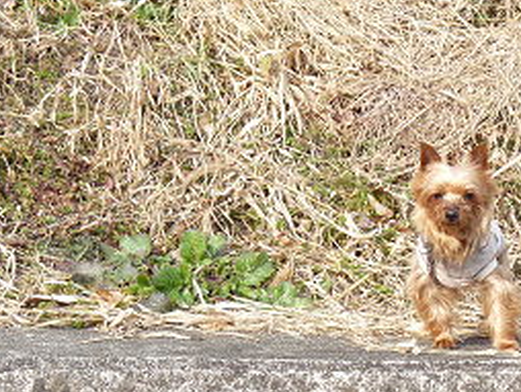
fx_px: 2953
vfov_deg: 7.6
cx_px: 386
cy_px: 263
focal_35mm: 196
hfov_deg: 10.1
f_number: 4
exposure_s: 1/200
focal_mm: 16.7
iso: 100
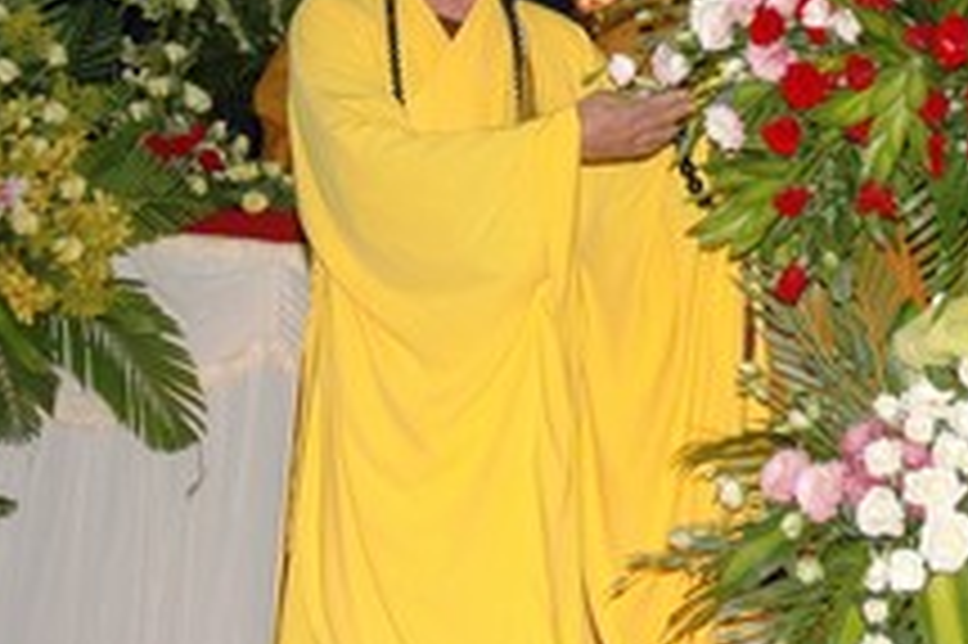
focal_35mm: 111
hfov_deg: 18.2
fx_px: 2995
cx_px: 743
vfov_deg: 12.0
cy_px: -167
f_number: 4
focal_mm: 25
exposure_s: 1/60
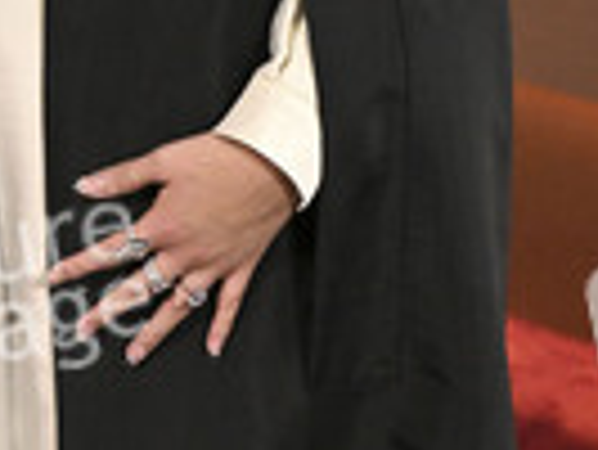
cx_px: 49
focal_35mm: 121
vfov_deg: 11.4
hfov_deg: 16.0
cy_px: -364
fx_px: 2092
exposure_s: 1/320
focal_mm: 42
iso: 2500
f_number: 5.6
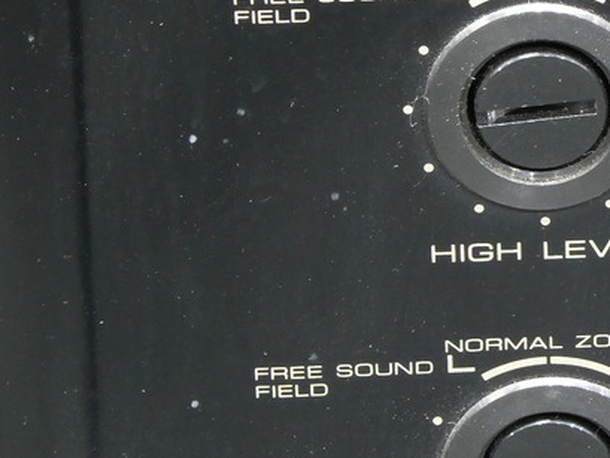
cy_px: 218
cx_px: 644
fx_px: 5588
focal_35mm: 317
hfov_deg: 6.2
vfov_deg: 4.7
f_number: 5.5
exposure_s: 1/1.3
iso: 400
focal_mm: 24.2
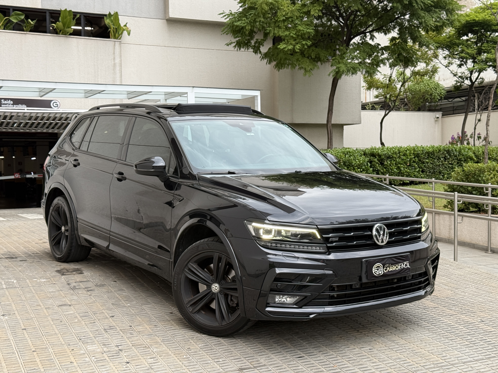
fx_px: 691
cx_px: 249
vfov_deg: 30.3
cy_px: 186
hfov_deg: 39.7
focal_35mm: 48
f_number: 1.78
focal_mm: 6.76
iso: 50
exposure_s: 1/146
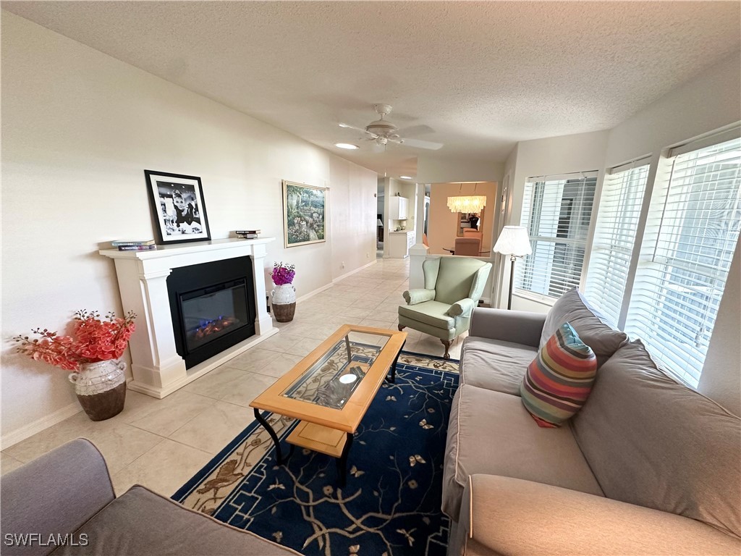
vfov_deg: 85.7
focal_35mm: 14
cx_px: 370
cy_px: 278
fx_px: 300
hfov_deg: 102.1
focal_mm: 2.22
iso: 250
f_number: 2.2
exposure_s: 1/120
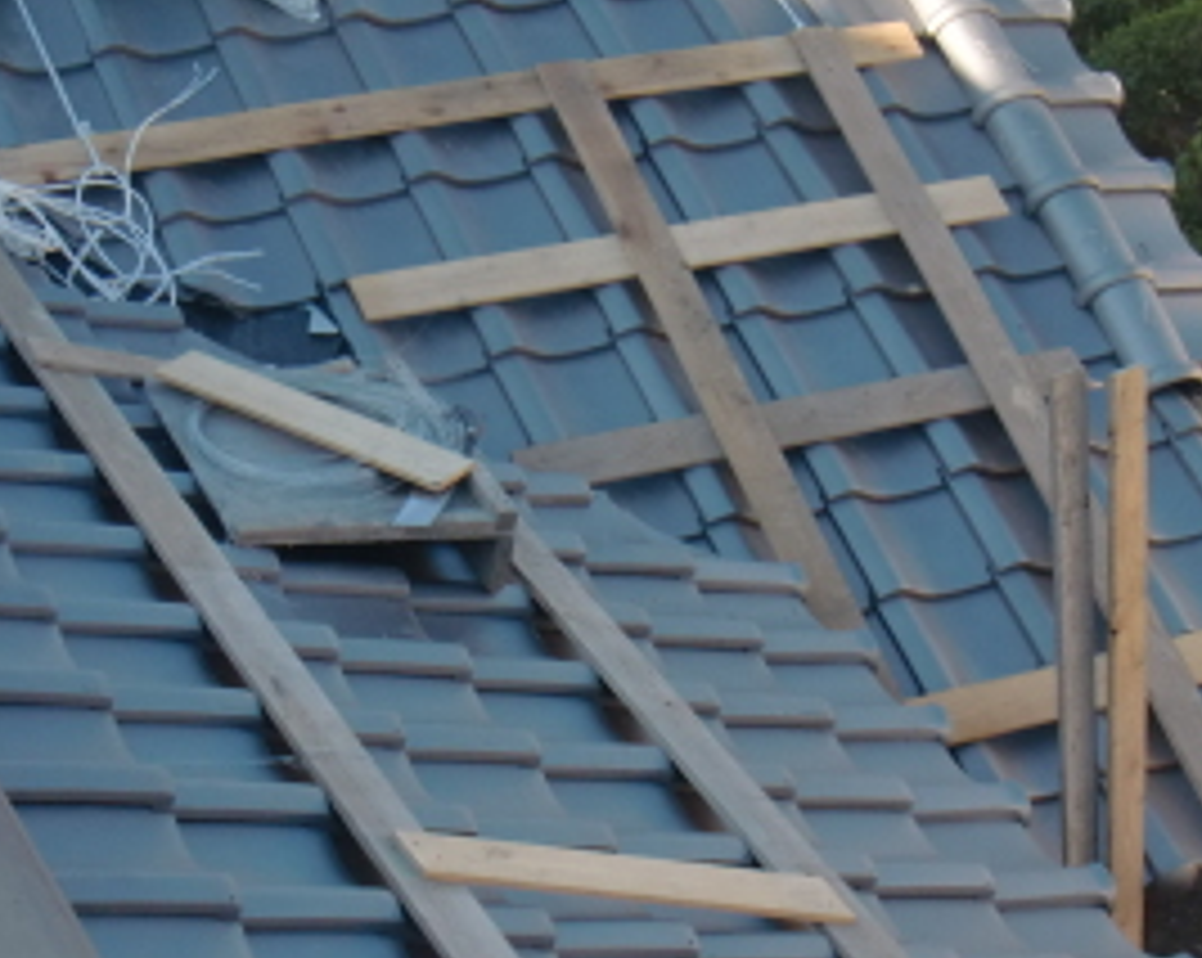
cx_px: 549
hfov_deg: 21.5
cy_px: 661
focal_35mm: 89
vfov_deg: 17.2
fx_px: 3163
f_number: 3.9
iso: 64
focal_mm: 6.66
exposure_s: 1/160
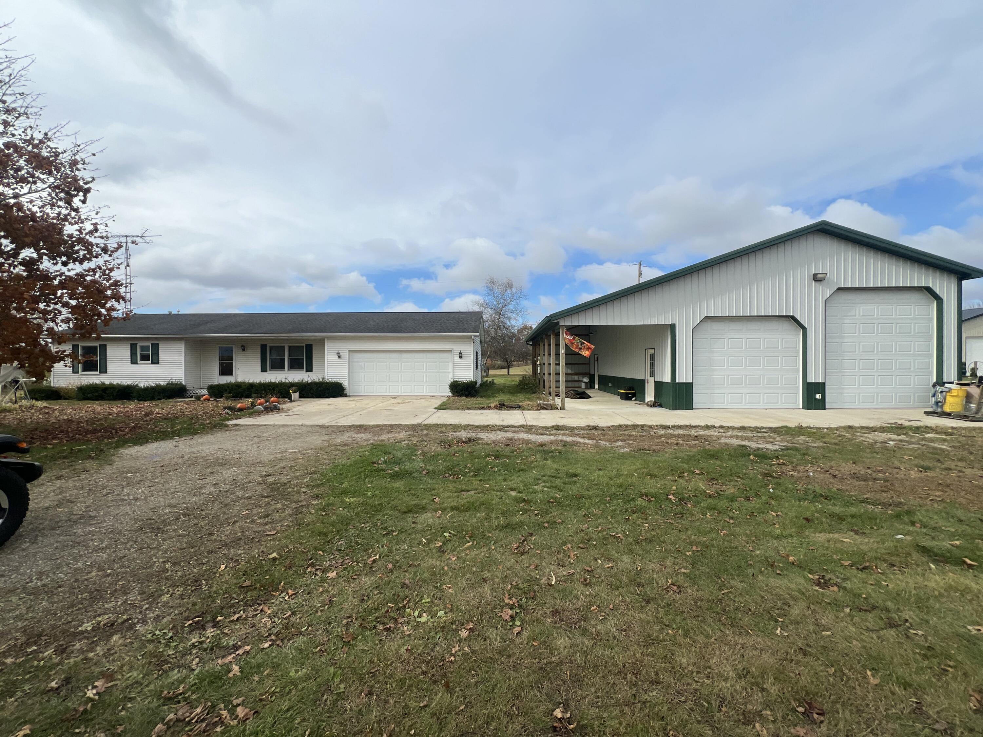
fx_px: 369
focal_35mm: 13
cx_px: 492
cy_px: 368
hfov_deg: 106.2
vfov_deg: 89.9
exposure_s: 1/1325
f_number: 1.8
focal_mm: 1.57
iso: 32
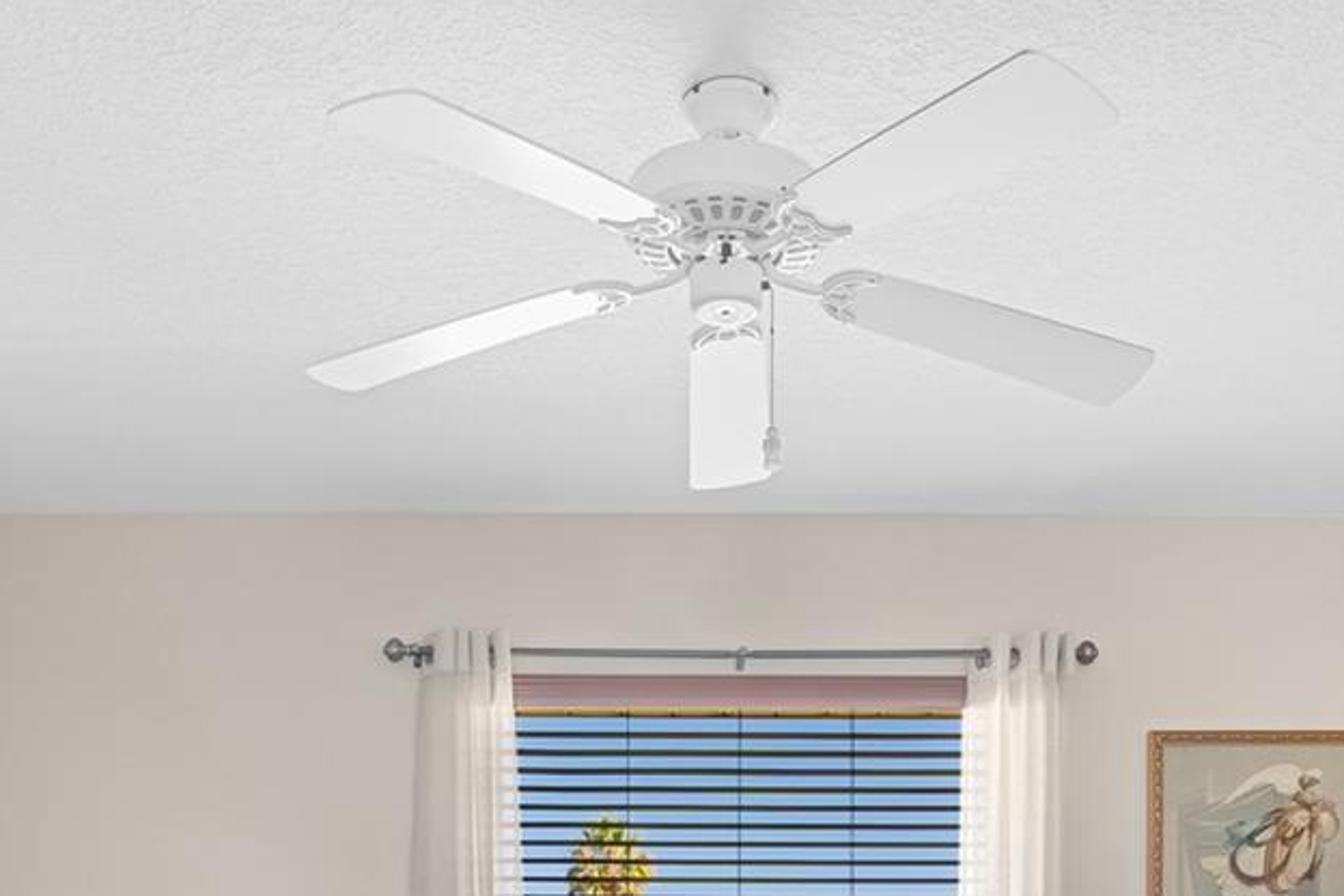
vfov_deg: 28.2
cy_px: 1090
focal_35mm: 41
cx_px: 737
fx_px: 1531
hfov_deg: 47.3
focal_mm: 16
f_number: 8
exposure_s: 1/250
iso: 400
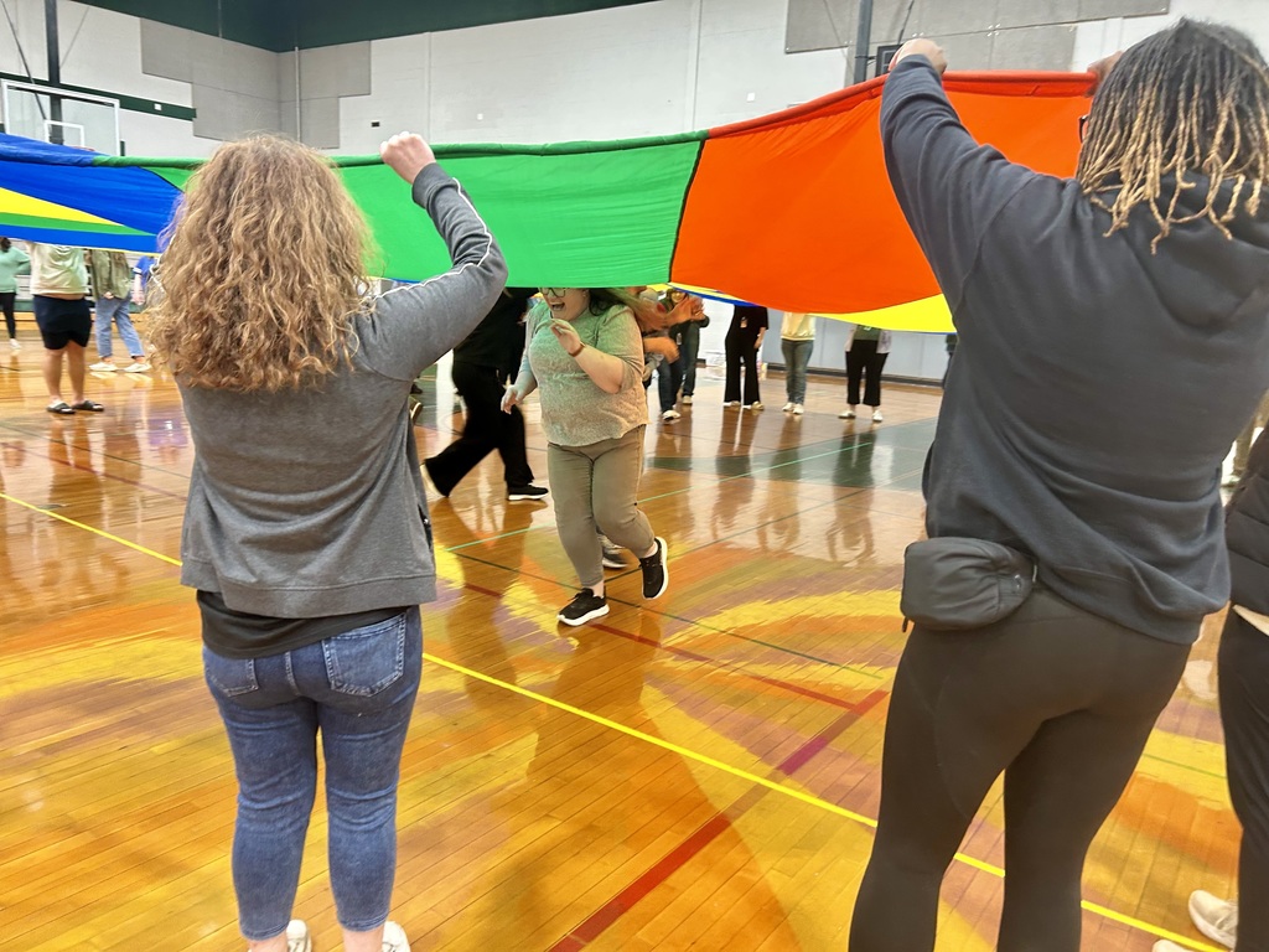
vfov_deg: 53.1
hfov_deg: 67.3
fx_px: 953
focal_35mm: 26
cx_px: 634
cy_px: 476
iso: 125
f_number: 1.5
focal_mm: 5.7
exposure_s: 1/71
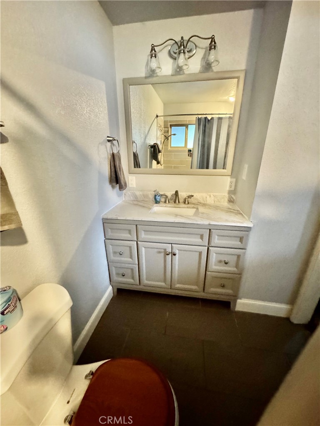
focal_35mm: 14
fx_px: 173
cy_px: 213
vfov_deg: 102.1
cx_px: 160
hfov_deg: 85.7
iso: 1250
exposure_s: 1/30
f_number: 2.2
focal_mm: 2.22
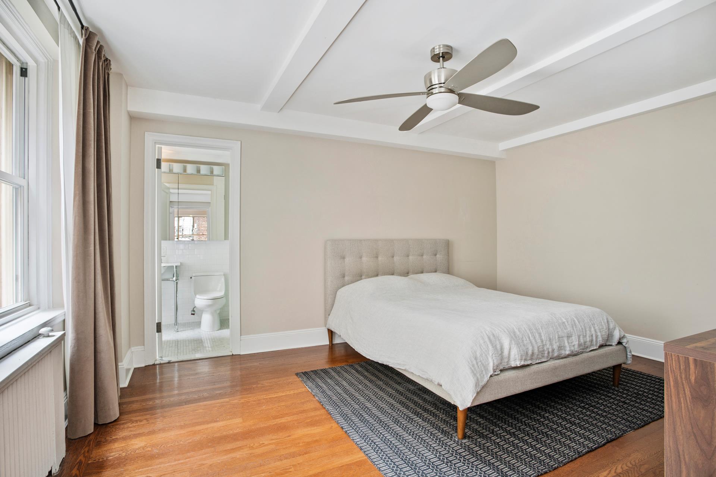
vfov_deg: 70.4
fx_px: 338
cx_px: 358
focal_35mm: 17
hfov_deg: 93.3
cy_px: 238
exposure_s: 1/1.25
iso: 100
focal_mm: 17
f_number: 8
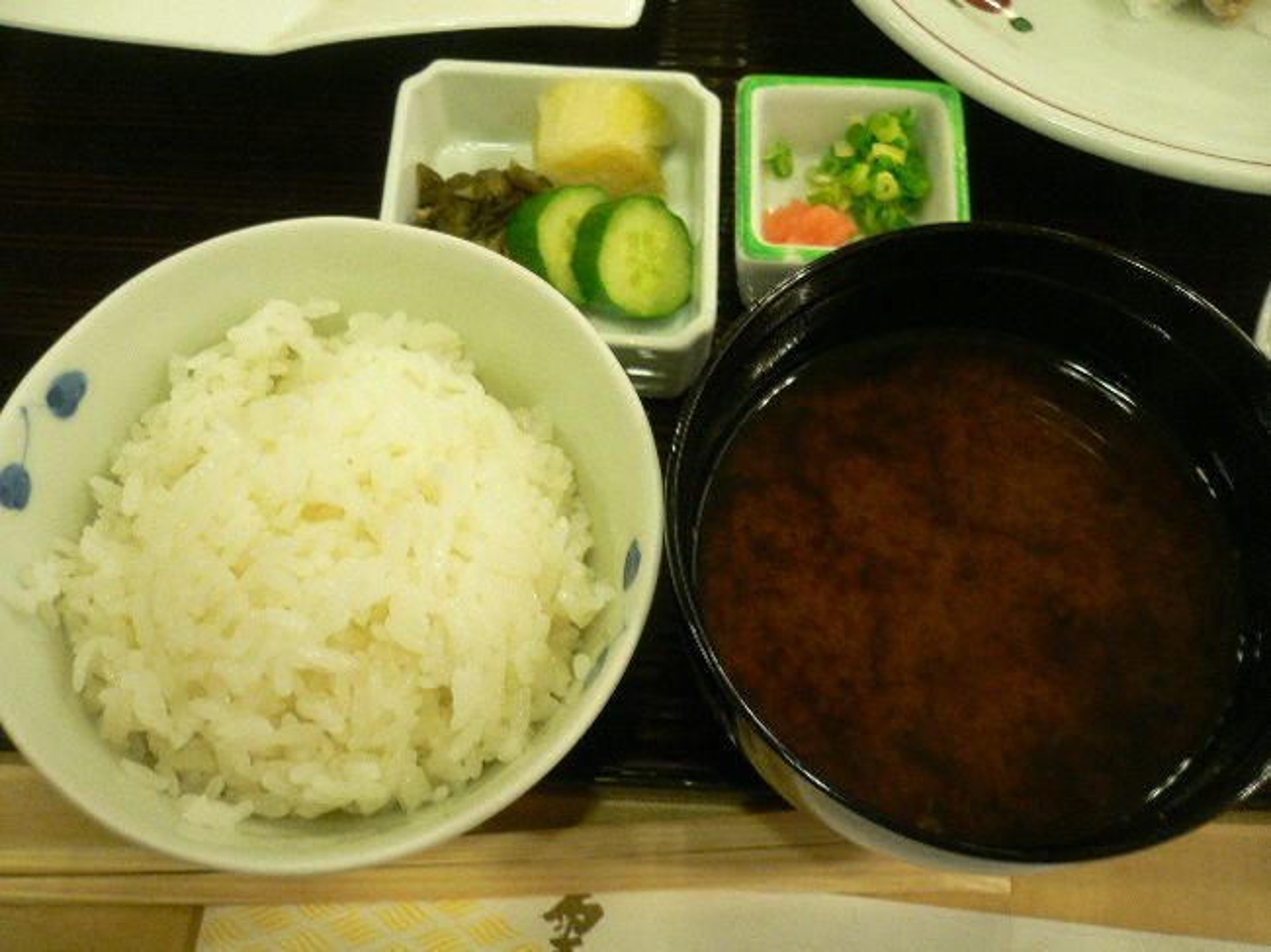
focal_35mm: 35
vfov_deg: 40.7
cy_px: 476
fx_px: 1285
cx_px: 636
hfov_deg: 52.6
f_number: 2.8
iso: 200
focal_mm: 5.8
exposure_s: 1/15
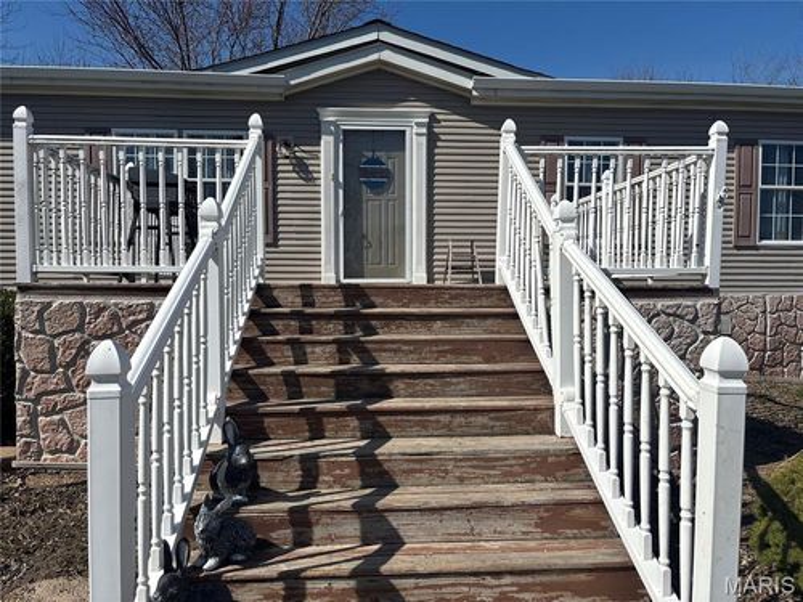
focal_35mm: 26
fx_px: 603
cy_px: 301
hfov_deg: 67.3
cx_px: 402
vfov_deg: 53.1
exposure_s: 1/6711
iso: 50
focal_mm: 5.96
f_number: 1.6
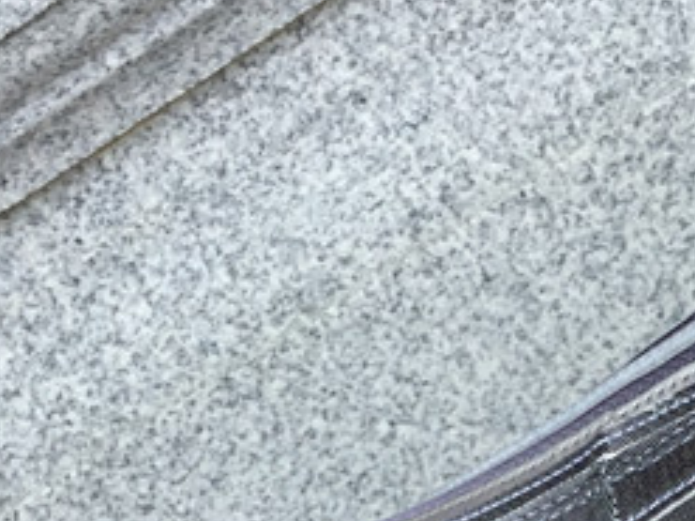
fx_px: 2268
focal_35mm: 113
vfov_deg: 12.9
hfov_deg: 16.8
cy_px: 567
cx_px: 799
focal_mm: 3.3
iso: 25
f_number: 2.4
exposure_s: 1/283
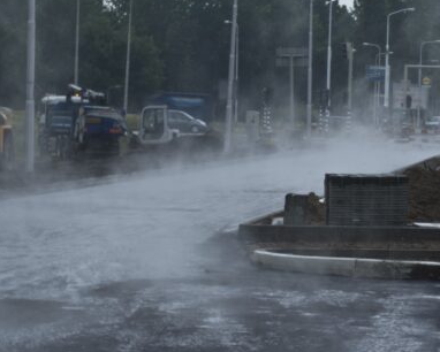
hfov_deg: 12.4
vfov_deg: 10.0
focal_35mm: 155
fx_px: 2019
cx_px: 196
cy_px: 125
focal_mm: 70
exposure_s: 1/15
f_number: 32
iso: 100
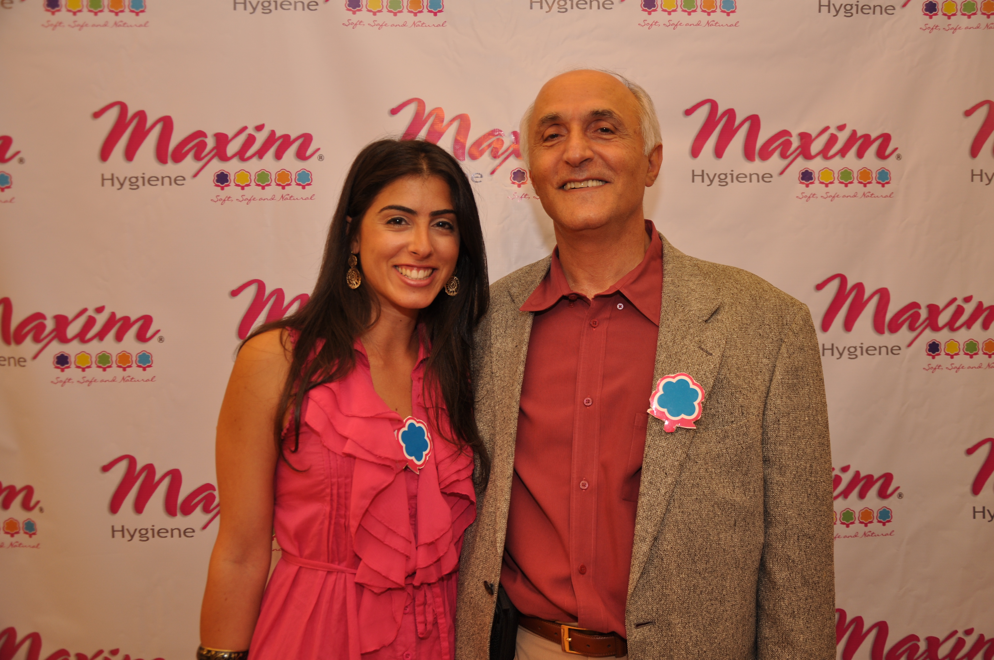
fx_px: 869
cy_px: 330
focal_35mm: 32
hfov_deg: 59.6
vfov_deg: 41.6
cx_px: 497
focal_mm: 21
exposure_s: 1/30
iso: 200
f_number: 3.8
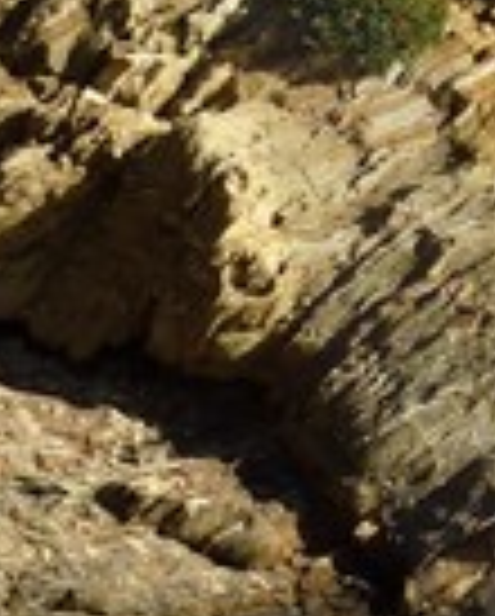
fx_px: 4787
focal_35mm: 262
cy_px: -243
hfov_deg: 5.2
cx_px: 2061
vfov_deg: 7.3
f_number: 16
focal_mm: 24
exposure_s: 1/250
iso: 200
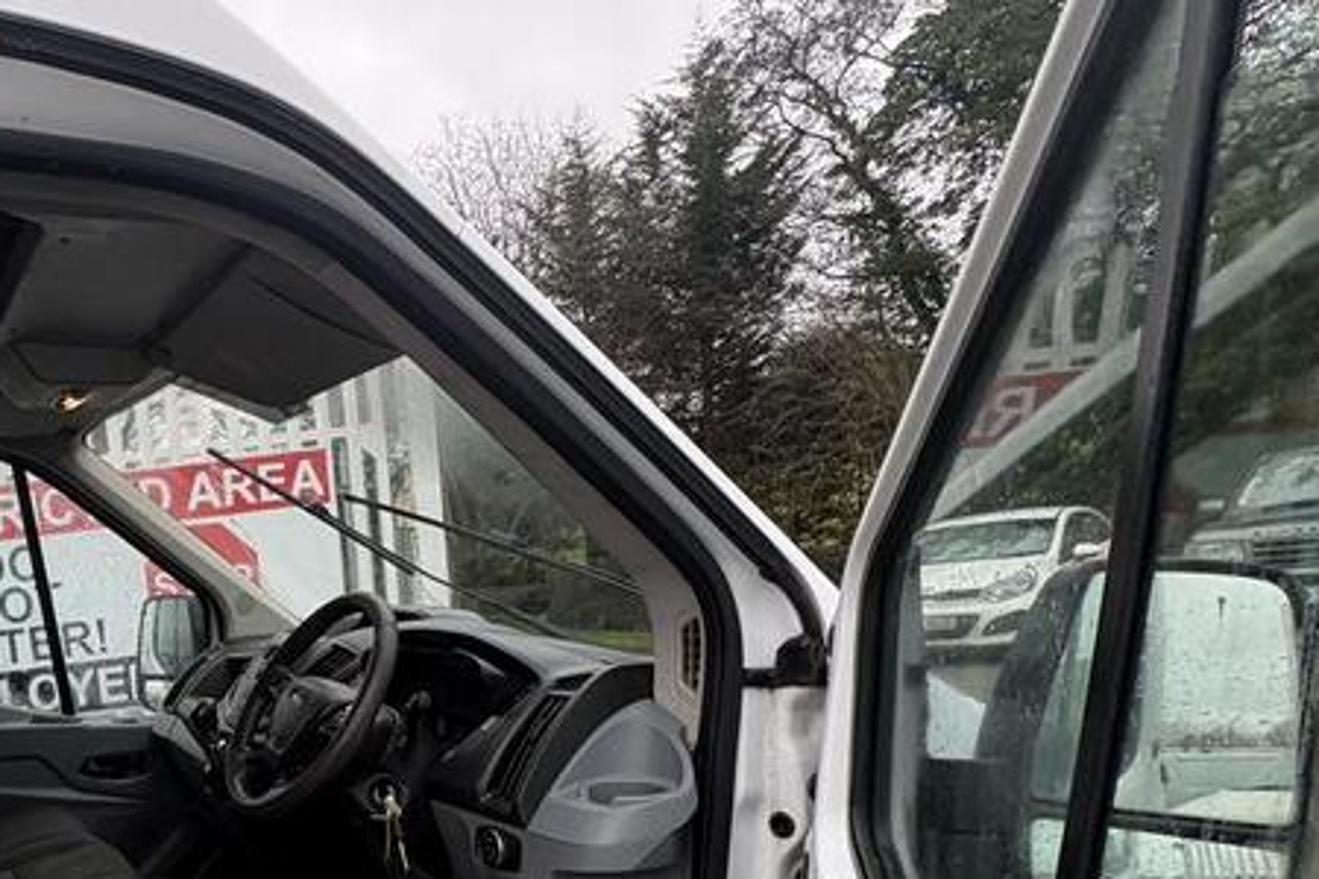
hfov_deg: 55.8
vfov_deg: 42.2
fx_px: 1062
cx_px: 152
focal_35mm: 29
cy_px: 750
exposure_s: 1/99
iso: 80
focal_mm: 2.22
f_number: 2.2
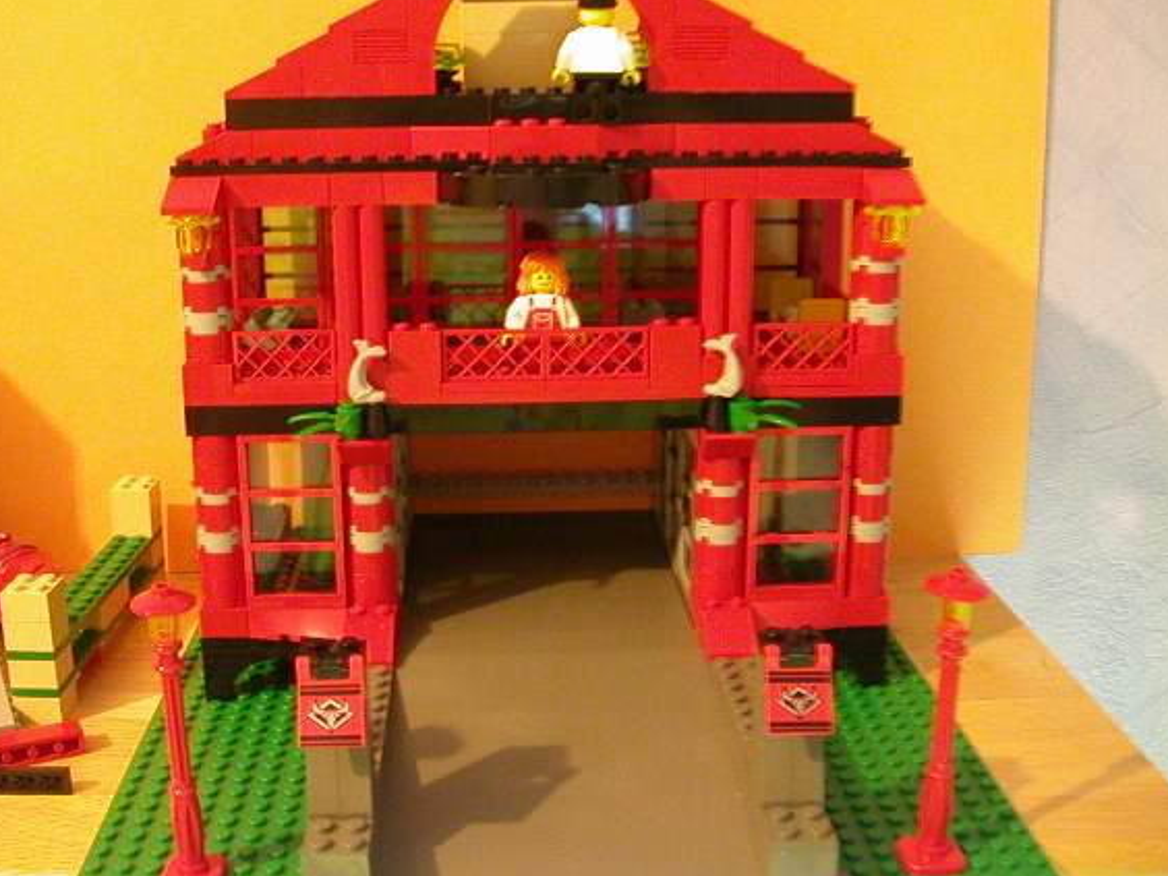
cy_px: 398
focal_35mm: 42
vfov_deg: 34.3
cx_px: 516
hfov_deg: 44.7
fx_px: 1417
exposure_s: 1/2.2
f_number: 2.7
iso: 400
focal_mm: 5.6
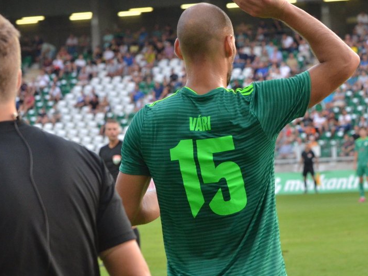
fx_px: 2209
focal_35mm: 208
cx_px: 218
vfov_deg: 7.1
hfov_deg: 9.5
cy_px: 115
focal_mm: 85
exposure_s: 1/500
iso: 1600
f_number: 5.6
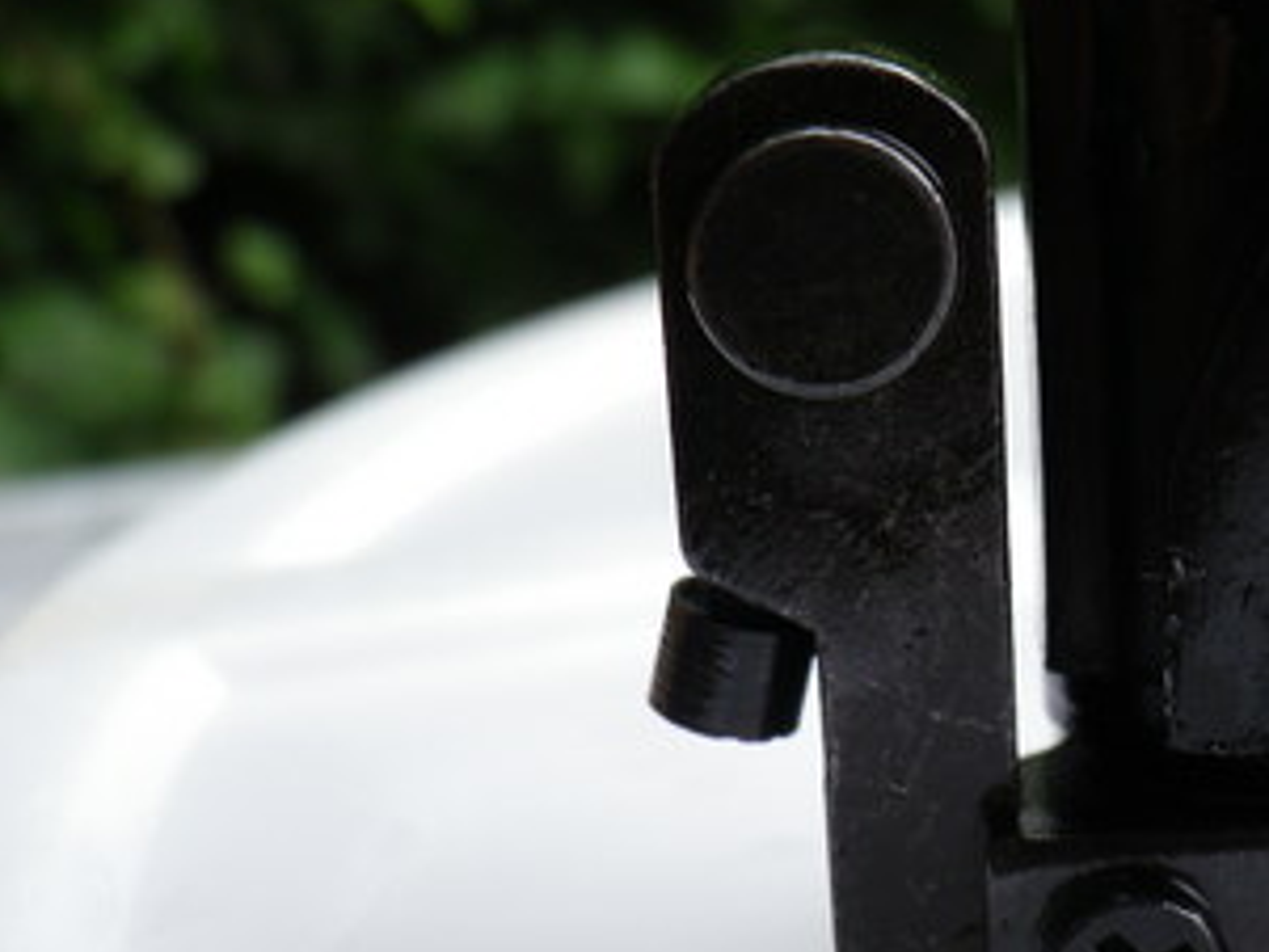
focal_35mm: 68
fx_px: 2494
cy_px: 394
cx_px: 1050
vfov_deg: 21.6
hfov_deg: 27.9
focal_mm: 7.3
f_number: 3.9
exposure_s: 1/125
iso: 80
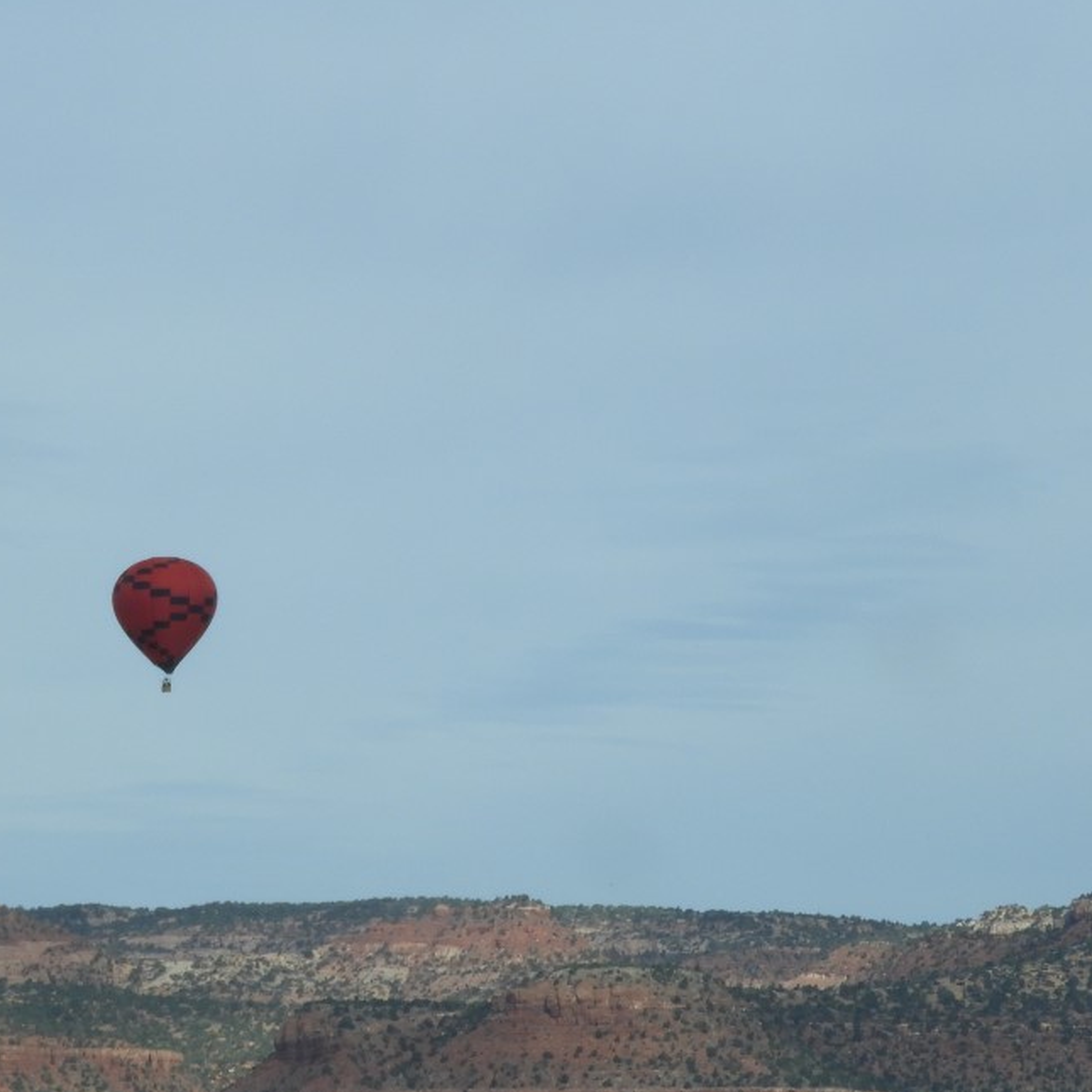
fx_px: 8102
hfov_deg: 7.7
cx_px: 144
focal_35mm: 227
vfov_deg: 7.7
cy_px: 461
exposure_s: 1/800
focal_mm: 20.6
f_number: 5
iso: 100
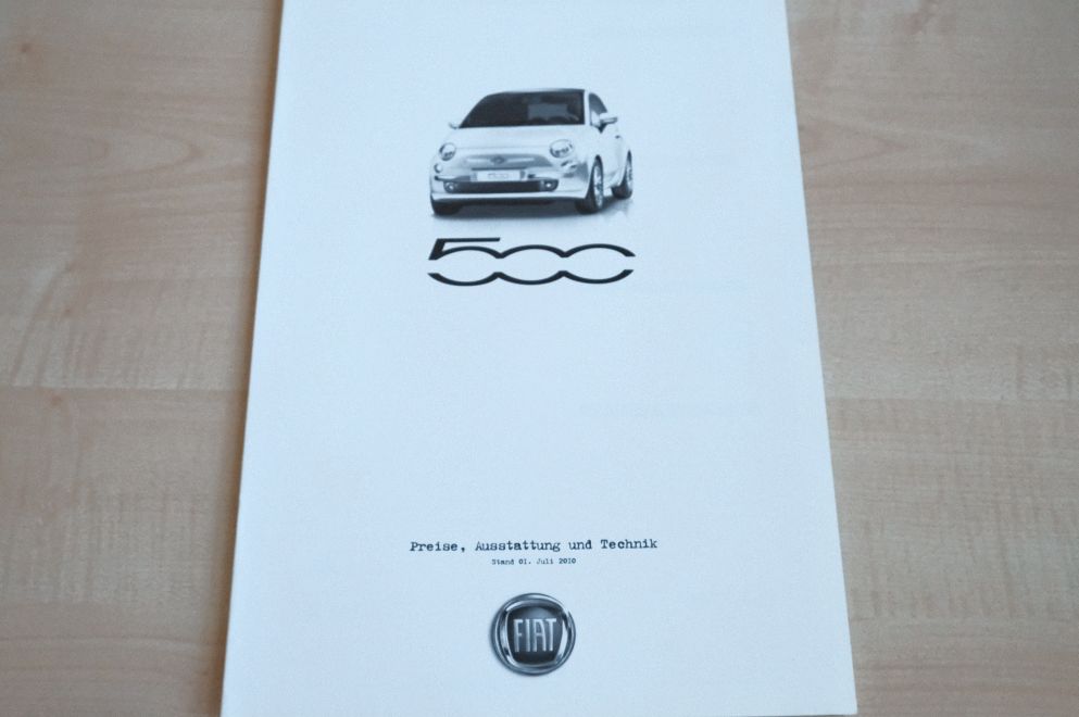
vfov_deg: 36.8
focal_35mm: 36
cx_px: 540
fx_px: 1078
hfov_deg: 53.2
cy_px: 358
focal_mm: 24.3
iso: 6400
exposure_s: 1/400
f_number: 5.6
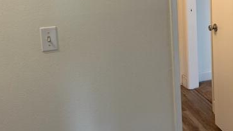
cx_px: 183
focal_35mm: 50
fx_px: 309
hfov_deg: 39.8
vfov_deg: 23.2
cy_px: 10
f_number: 1.5
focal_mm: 5.7
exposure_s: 1/120
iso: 100
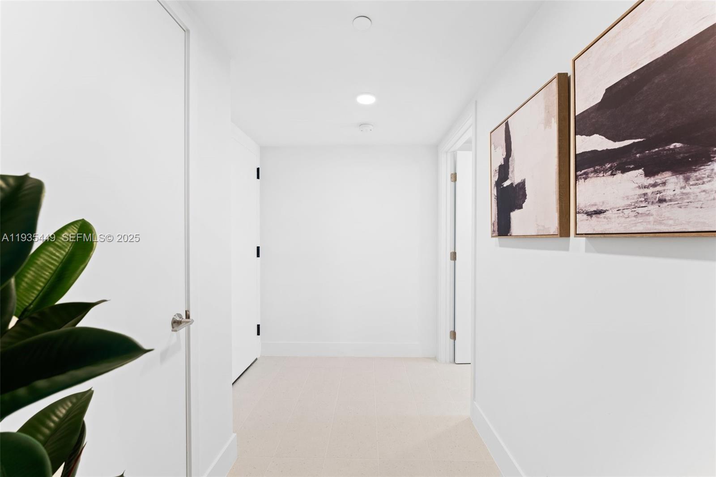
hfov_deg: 100.8
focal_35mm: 15
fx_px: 296
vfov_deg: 77.7
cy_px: 238
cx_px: 358
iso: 200
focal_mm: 14.9
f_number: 8
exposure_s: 1/2.5
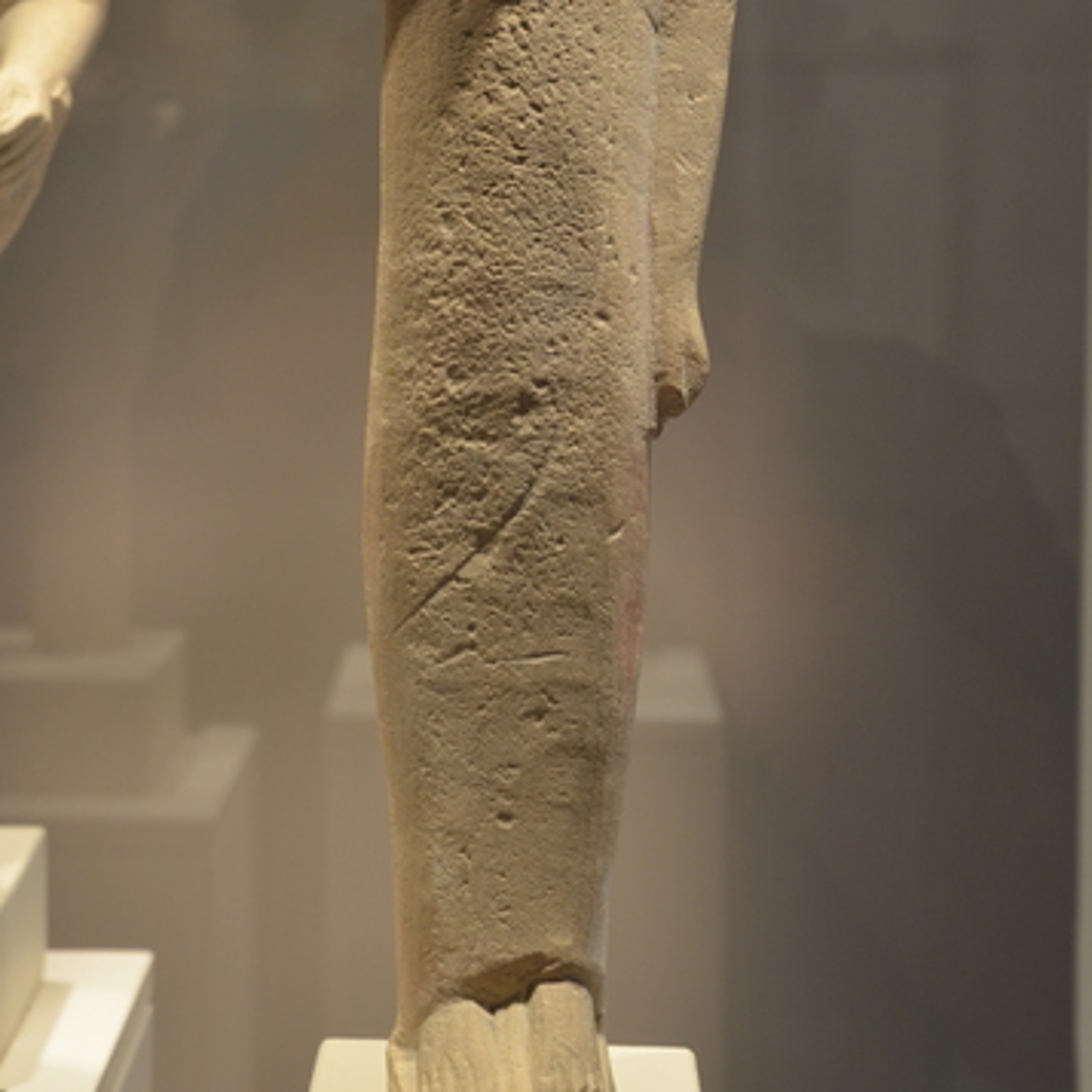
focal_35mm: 83
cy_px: 291
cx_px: 474
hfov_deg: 20.9
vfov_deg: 20.8
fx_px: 2955
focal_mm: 35
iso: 400
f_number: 4.5
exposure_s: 1/25
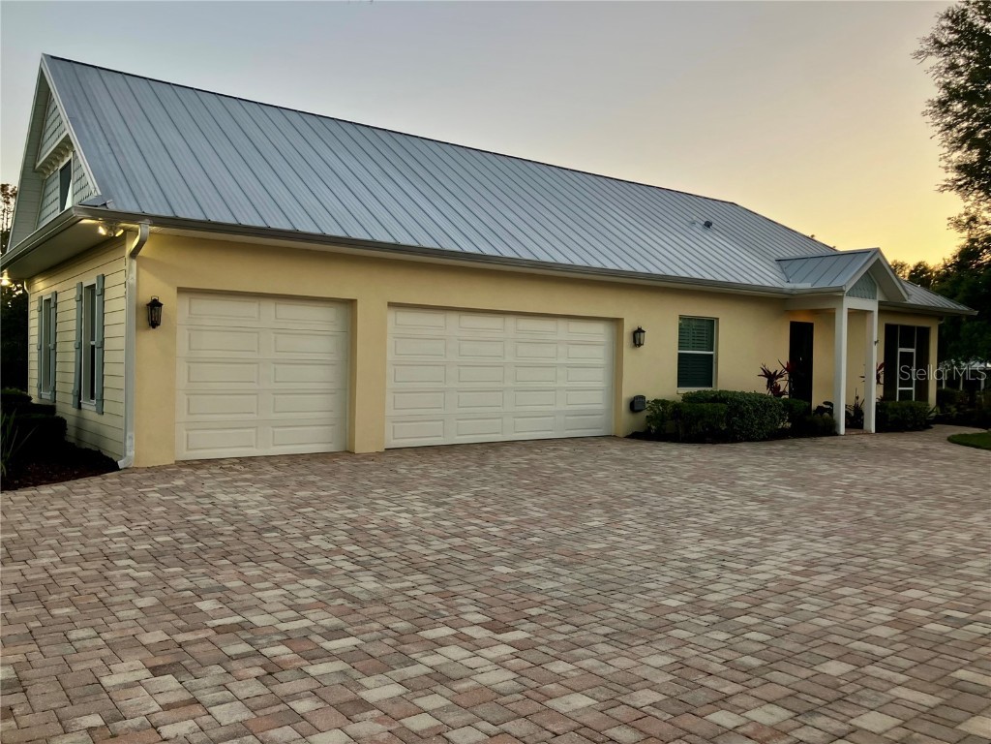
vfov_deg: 49.7
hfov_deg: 63.4
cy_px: 372
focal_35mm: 28
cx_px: 496
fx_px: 802
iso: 32
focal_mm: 3.99
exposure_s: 1/197
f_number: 1.8
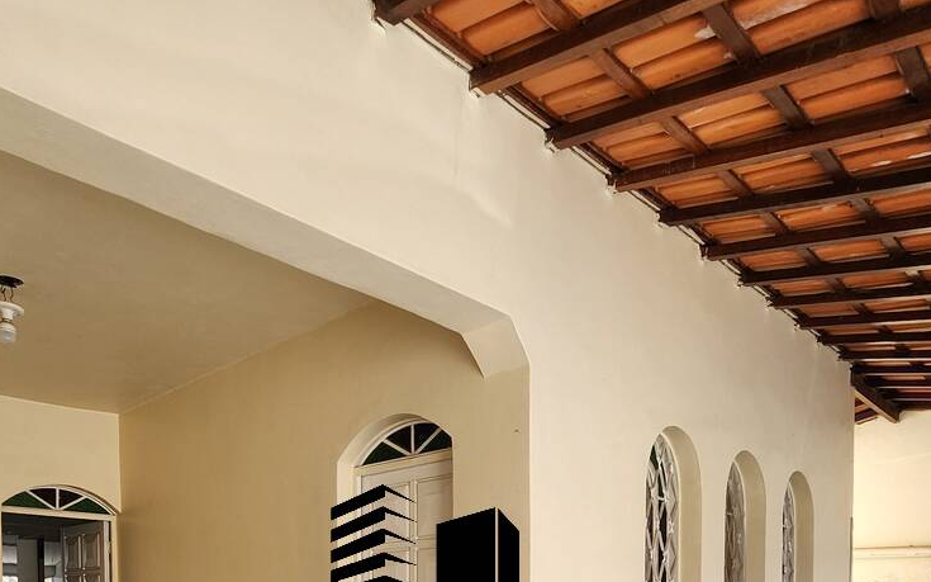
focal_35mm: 27
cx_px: 429
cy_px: 642
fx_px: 685
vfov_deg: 38.1
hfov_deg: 68.3
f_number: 2.2
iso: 50
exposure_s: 1/193
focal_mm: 2.2
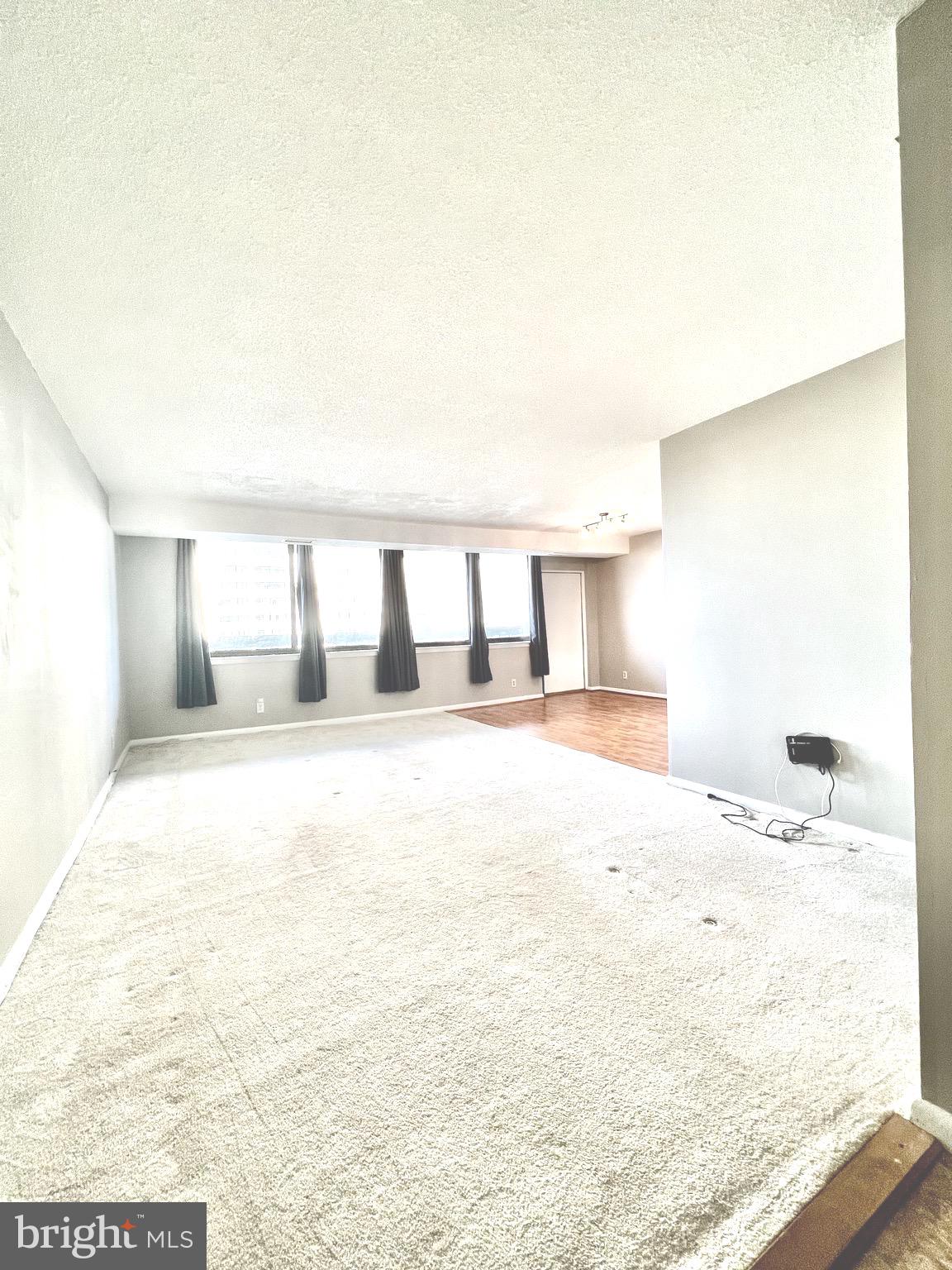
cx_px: 476
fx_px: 477
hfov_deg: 89.9
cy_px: 635
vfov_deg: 106.2
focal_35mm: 13
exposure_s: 1/120
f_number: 1.8
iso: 160
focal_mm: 1.57
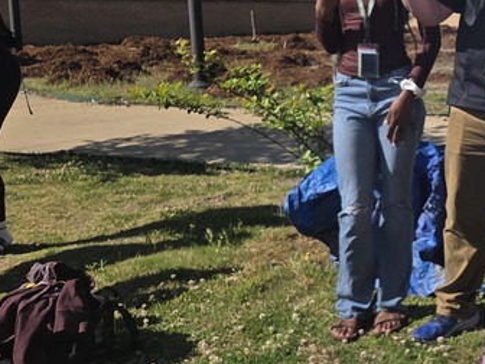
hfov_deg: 23.5
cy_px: 160
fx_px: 981
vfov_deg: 21.0
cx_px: 677
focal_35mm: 70
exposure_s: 1/7328
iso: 80
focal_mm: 5.4
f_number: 1.8
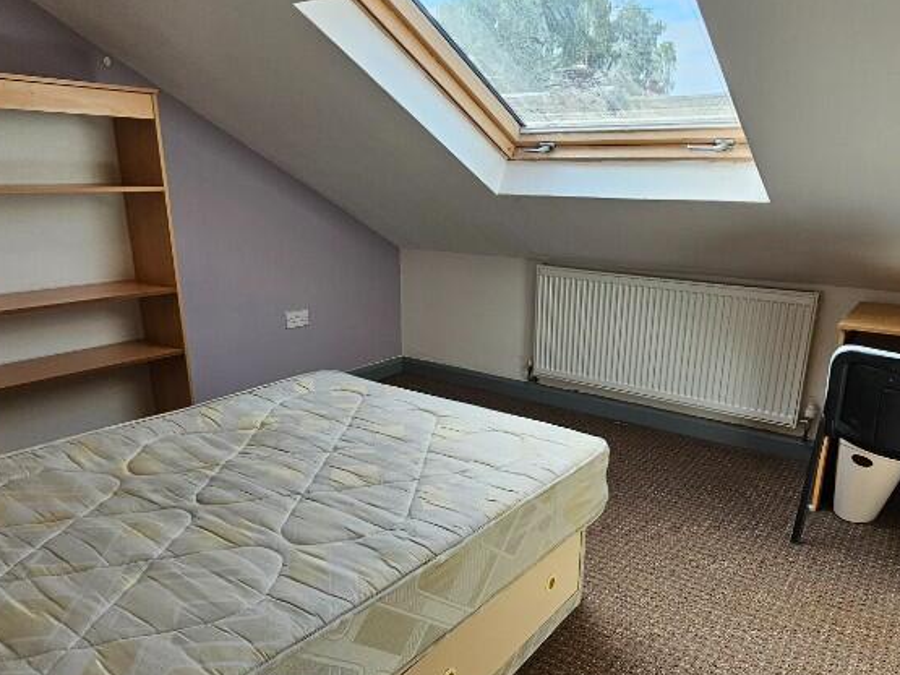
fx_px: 624
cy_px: 407
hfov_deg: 71.4
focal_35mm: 24
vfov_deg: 56.3
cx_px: 498
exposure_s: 1/149
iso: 50
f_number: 2.2
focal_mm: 2.2
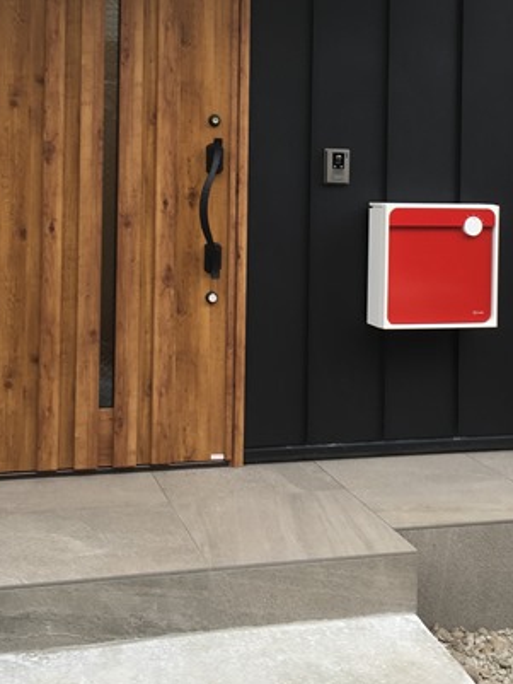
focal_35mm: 55
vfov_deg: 34.3
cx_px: 268
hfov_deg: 26.6
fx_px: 1086
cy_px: 181
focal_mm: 4.15
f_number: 2.2
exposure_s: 1/60
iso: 25
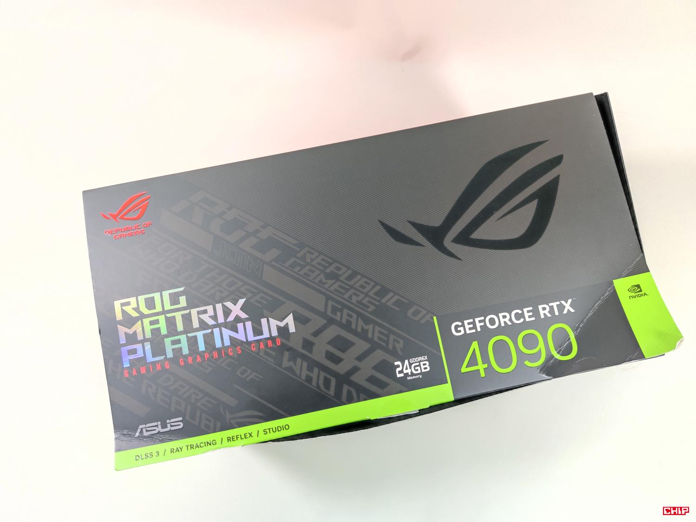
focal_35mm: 24
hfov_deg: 71.6
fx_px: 483
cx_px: 348
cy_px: 261
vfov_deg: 56.8
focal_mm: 6.78
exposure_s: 1/33
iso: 459
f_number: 1.85
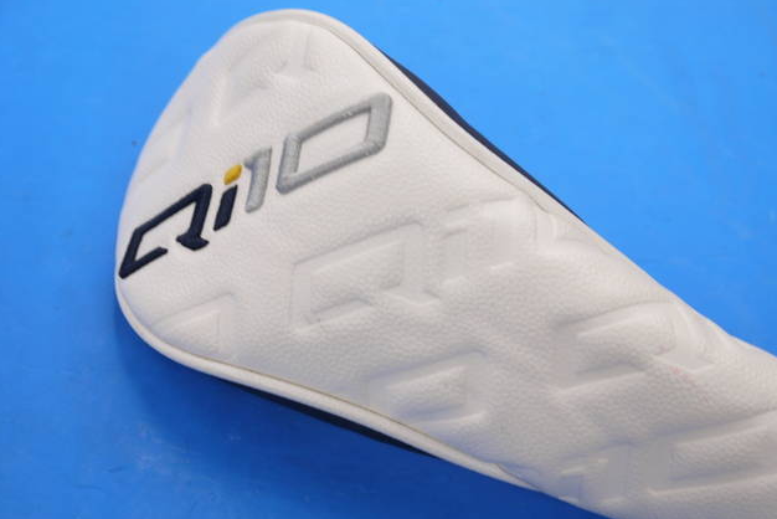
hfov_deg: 38.9
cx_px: 390
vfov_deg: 26.5
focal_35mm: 51
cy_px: 284
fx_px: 1101
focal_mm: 24
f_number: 4.5
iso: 160
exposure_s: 1/60
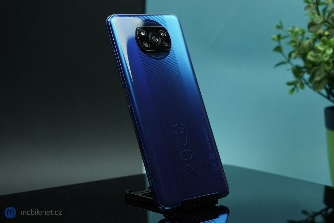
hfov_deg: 33.9
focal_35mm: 59
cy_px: 112
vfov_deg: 23.0
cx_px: 167
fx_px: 547
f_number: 5.6
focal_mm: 59
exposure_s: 1/500
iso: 2500
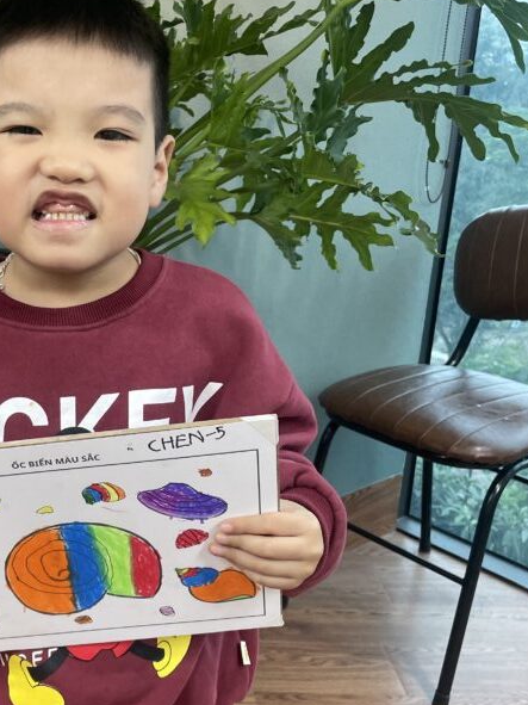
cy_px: 389
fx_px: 895
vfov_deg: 42.9
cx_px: 97
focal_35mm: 44
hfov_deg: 31.9
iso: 125
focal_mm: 4.2
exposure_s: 1/100
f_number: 1.6
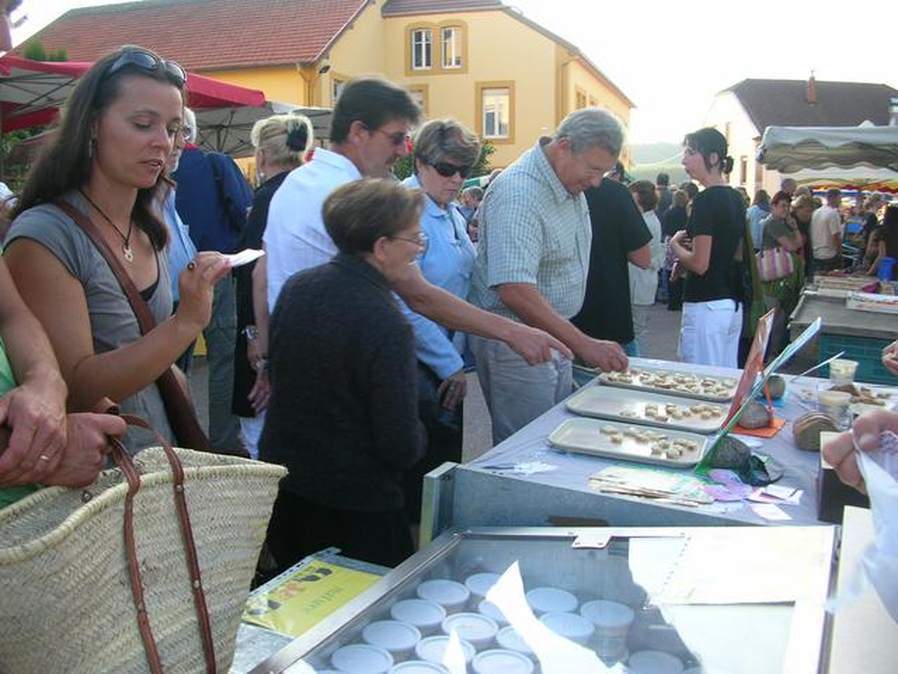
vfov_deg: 40.7
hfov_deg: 52.6
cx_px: 449
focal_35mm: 35
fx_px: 908
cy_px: 337
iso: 50
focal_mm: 5.8
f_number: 2.8
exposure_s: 1/104
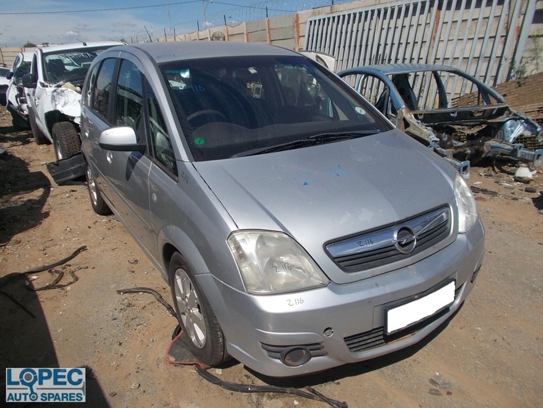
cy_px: 204
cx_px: 272
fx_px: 408
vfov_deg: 53.1
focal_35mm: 26
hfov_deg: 67.3
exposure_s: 1/250
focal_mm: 4.6
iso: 80
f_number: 8
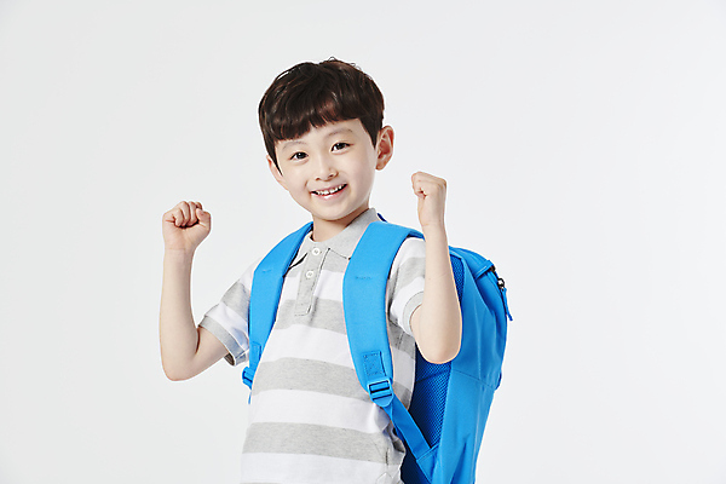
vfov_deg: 11.4
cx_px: 363
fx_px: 2420
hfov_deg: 17.1
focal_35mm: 120
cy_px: 242
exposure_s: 1/125
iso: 100
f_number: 11
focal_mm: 120
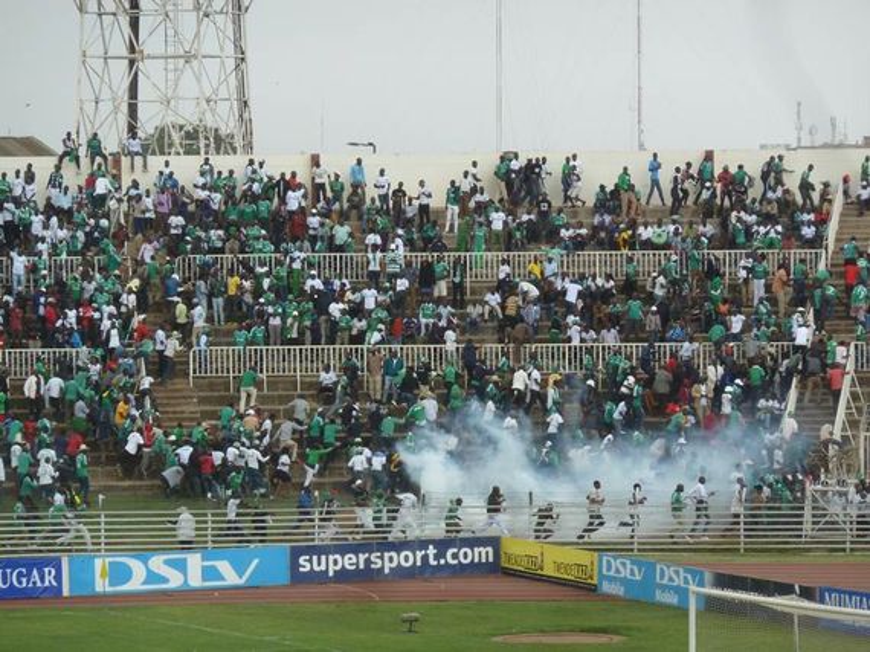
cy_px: 326
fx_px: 5276
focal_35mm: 210
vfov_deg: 7.1
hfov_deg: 9.4
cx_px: 435
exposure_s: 1/400
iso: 160
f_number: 4.6
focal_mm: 34.4
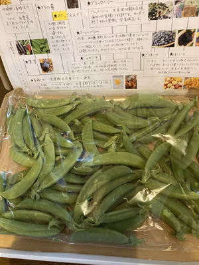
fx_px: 215
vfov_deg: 63.4
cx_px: 100
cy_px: 132
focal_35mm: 28
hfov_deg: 49.7
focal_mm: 3.99
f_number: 1.8
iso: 320
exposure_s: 1/33
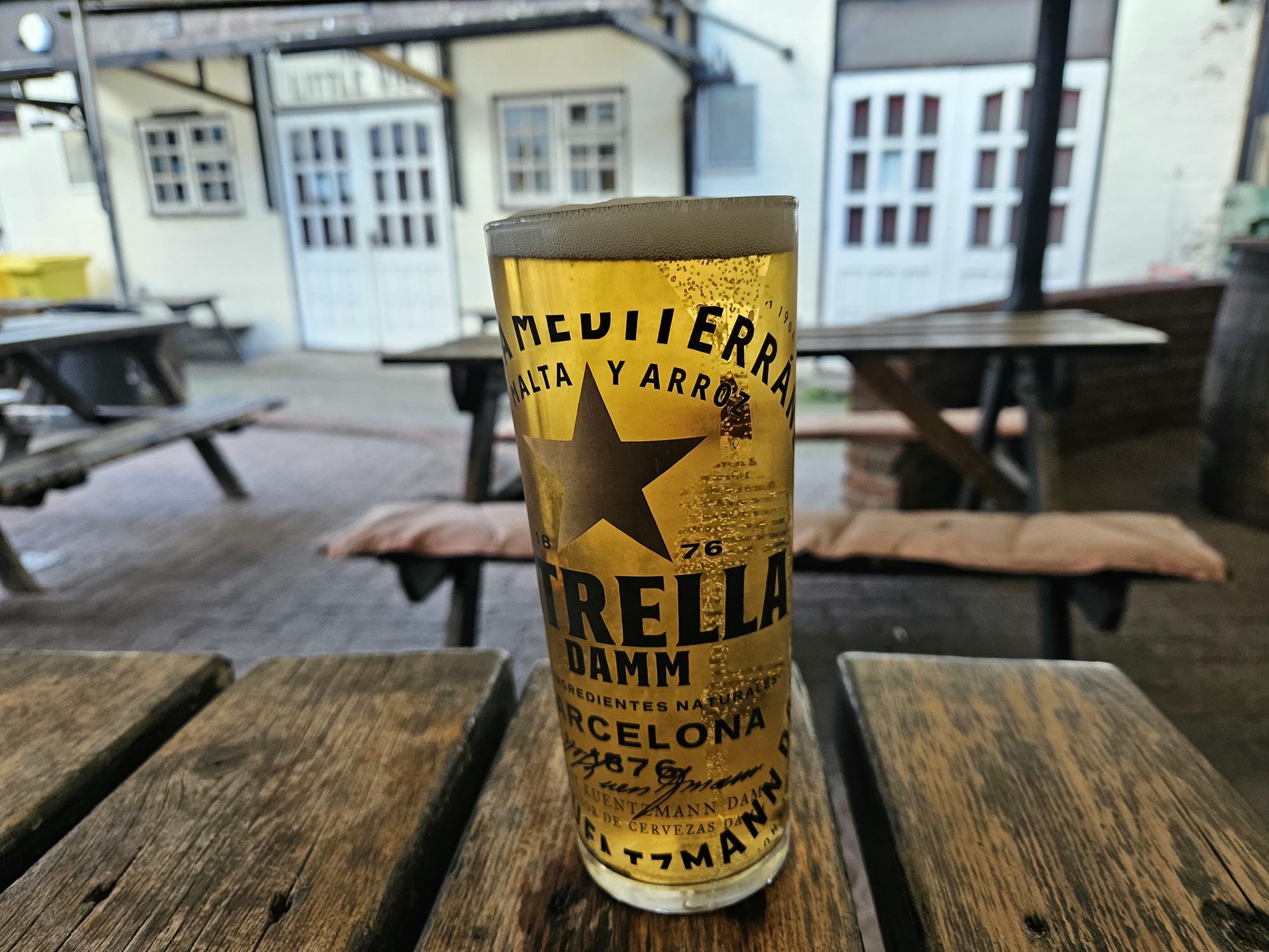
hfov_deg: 73.9
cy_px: 476
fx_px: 843
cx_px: 634
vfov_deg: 58.9
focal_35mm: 23
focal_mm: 5.4
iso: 125
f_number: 1.8
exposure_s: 1/100
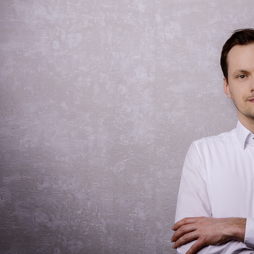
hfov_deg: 19.7
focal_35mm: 87
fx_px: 722
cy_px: 134
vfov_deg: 19.9
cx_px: 202
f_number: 5.6
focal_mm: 40
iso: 200
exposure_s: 1/160
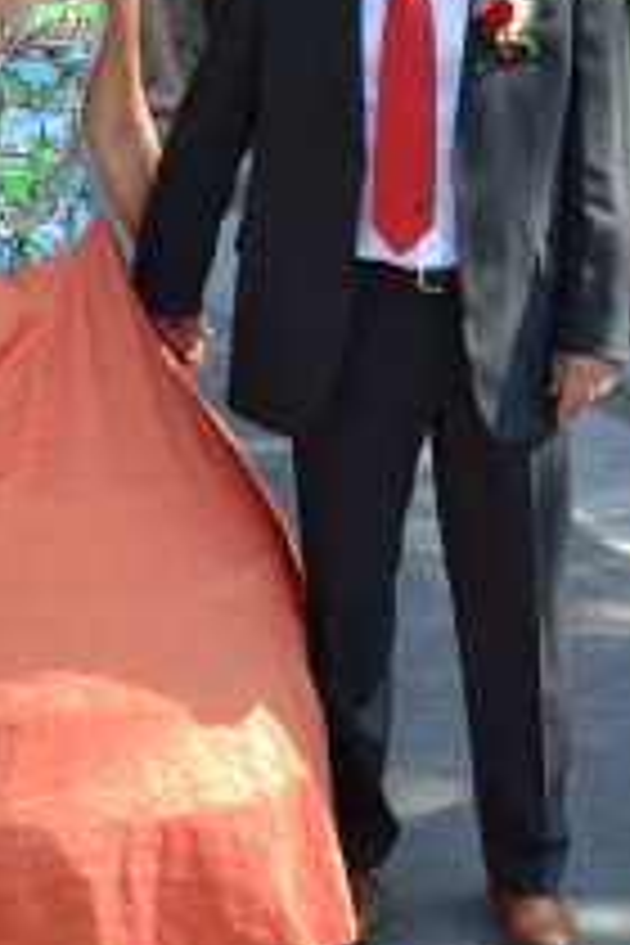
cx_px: 126
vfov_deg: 14.9
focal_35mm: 137
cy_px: 220
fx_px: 3596
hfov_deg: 10.0
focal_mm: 40
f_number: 5.6
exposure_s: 1/125
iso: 100
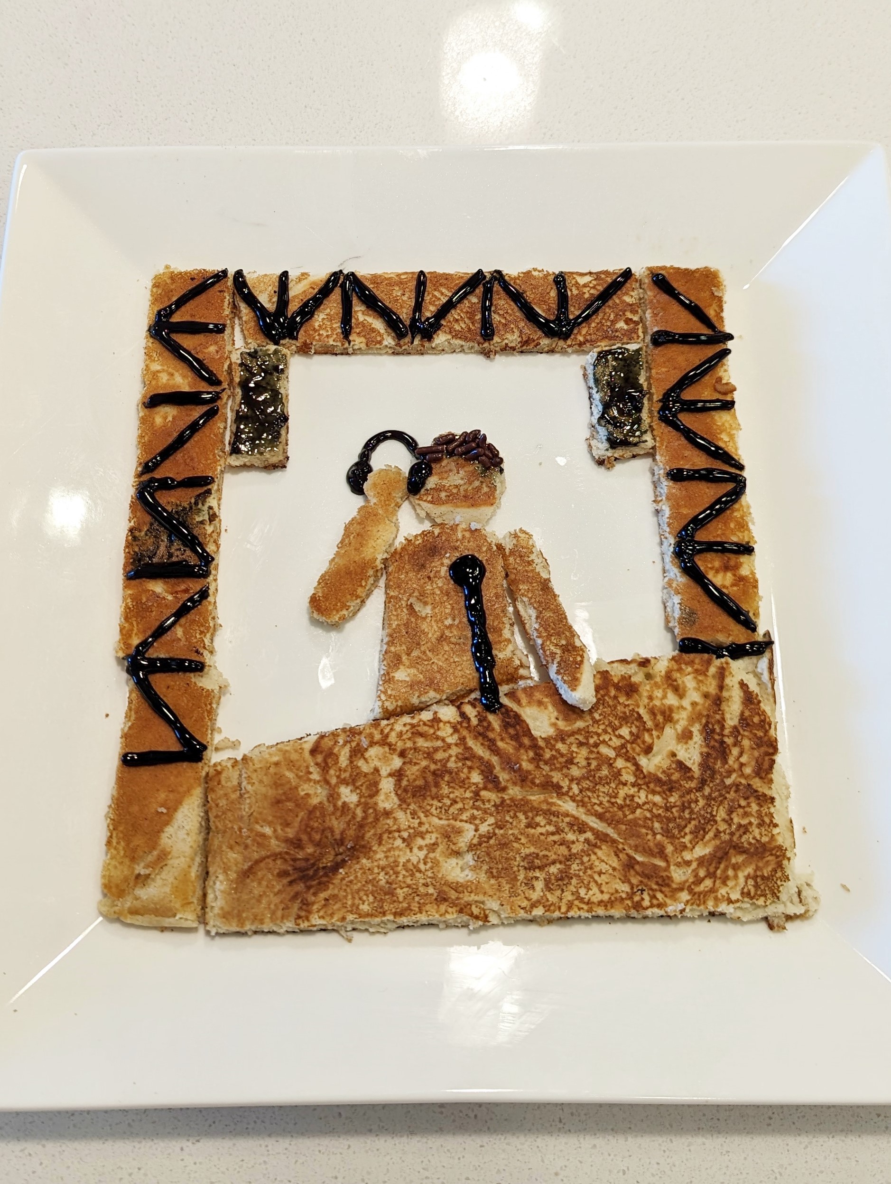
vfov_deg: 71.5
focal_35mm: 24
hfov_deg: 56.9
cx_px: 446
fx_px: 822
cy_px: 592
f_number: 1.85
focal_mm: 6.81
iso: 51
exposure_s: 1/40
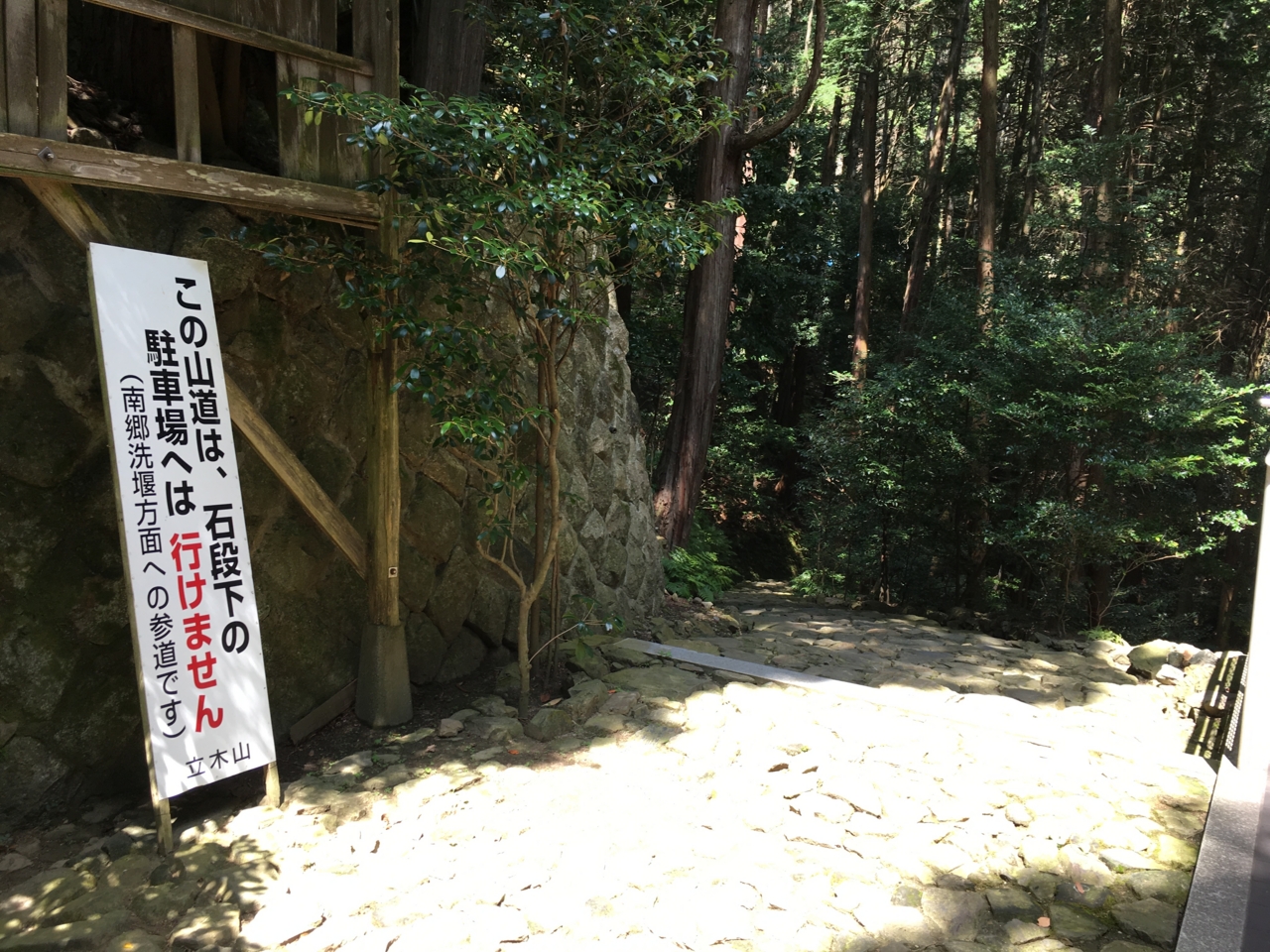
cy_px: 476
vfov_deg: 48.2
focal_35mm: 29
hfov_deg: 61.7
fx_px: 1064
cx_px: 635
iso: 25
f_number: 2.2
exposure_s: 1/120
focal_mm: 4.15
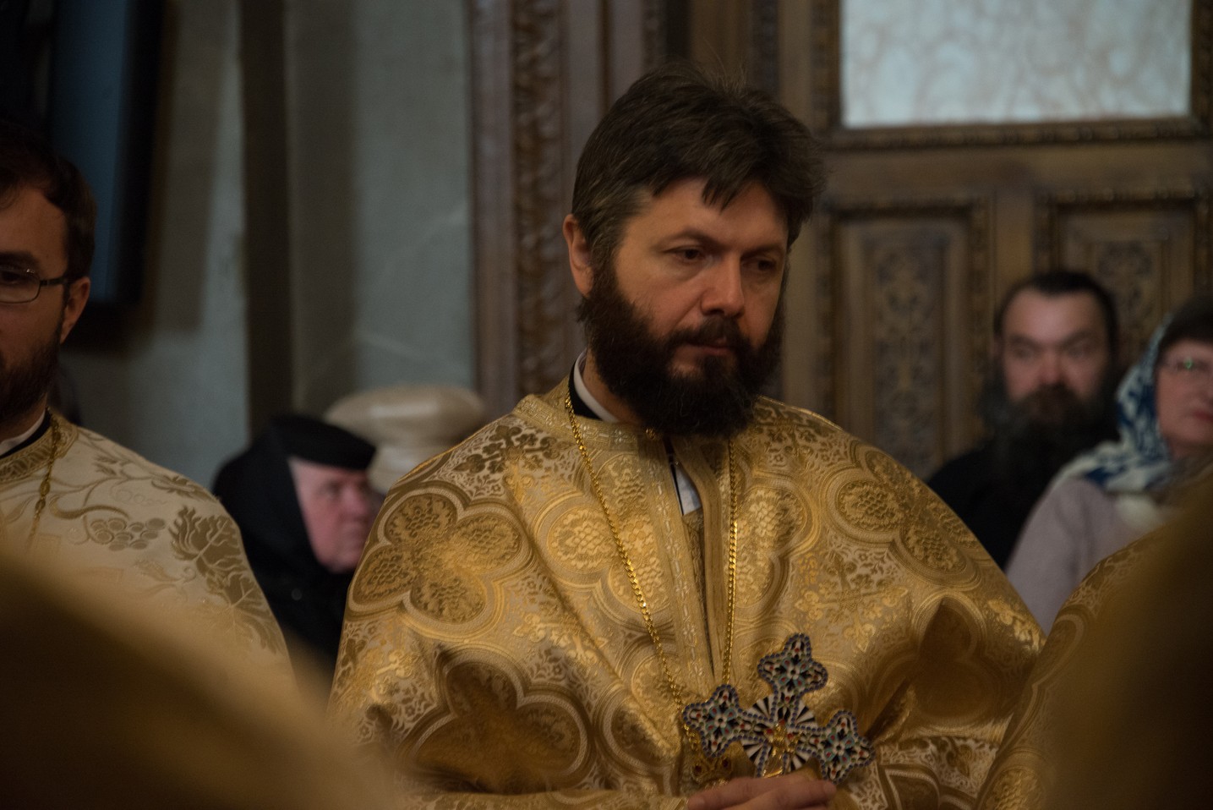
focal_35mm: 200
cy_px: 405
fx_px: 6741
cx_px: 606
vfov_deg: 6.9
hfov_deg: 10.3
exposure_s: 1/50
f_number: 5.6
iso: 3200
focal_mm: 200
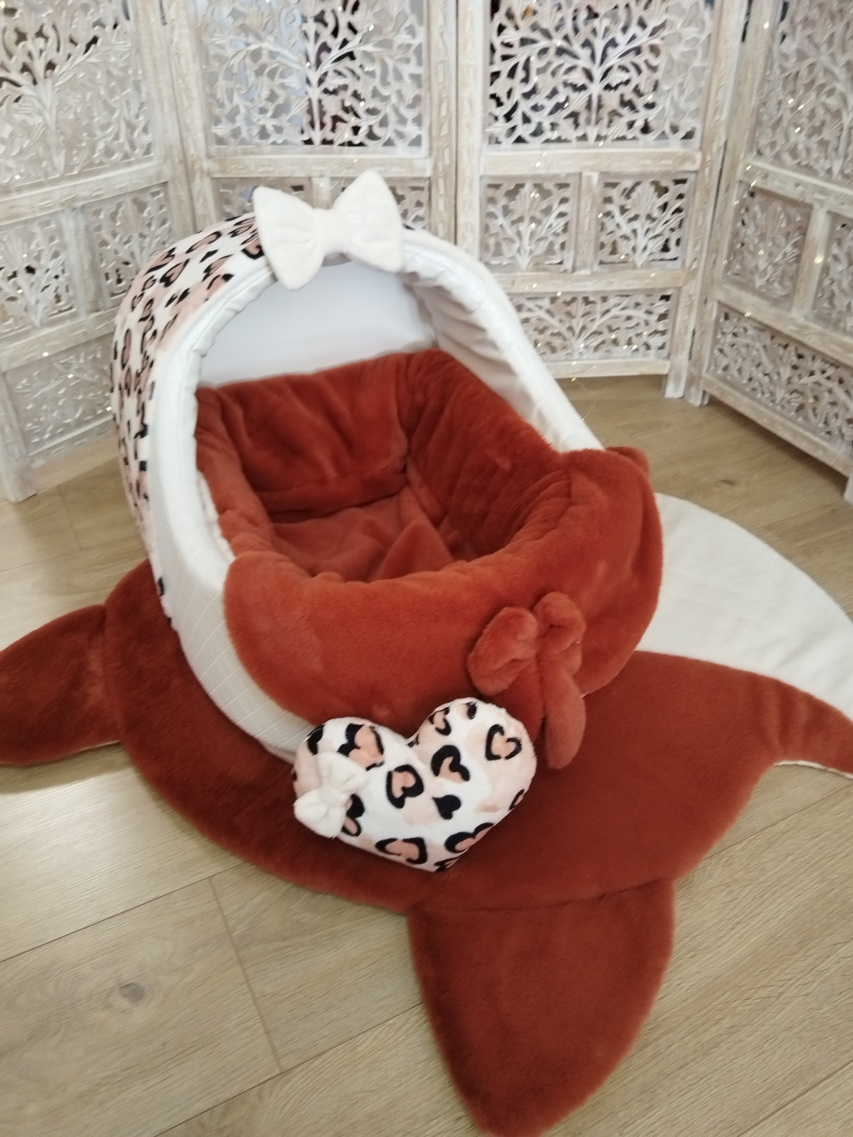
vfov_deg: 65.3
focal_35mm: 27
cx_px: 426
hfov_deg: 51.4
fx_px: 887
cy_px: 568
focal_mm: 4.95
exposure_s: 1/50
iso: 800
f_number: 1.9
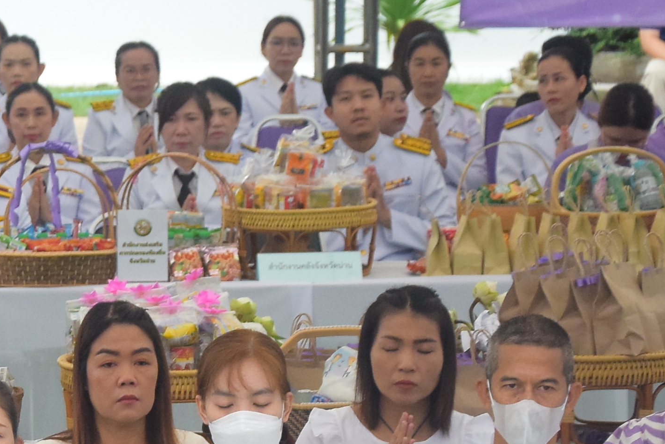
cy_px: 481
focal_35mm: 274
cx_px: -300
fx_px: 5063
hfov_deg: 7.4
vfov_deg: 5.0
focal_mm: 58
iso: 2000
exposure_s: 1/500
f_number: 5.6
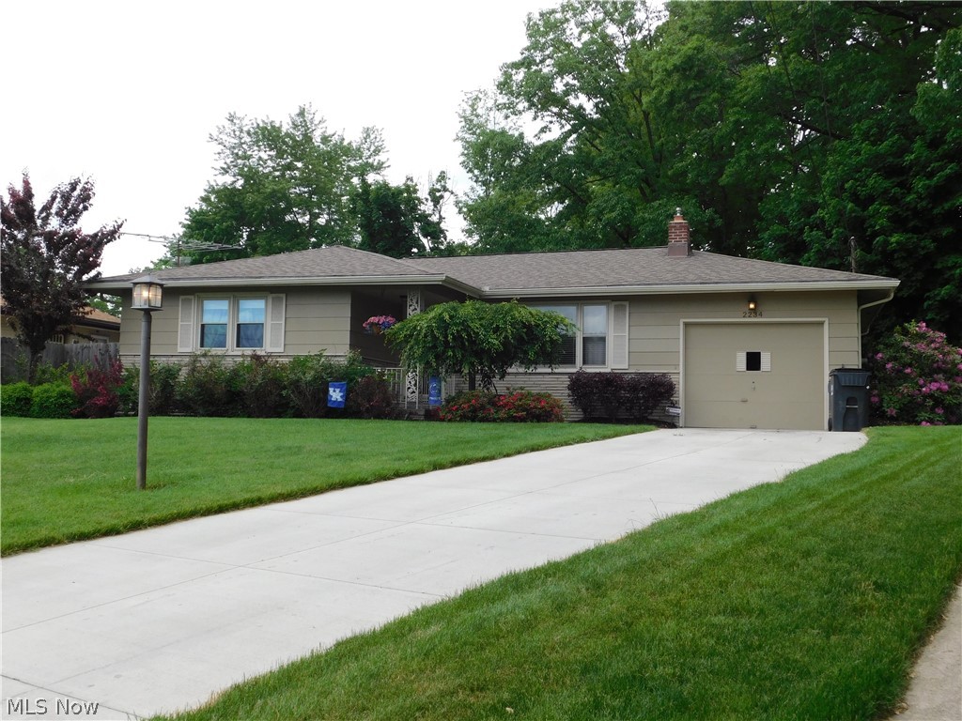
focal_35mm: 36
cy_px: 360
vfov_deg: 39.7
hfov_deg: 51.4
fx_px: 1000
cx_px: 481
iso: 125
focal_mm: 6.3
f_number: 3.5
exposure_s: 1/800
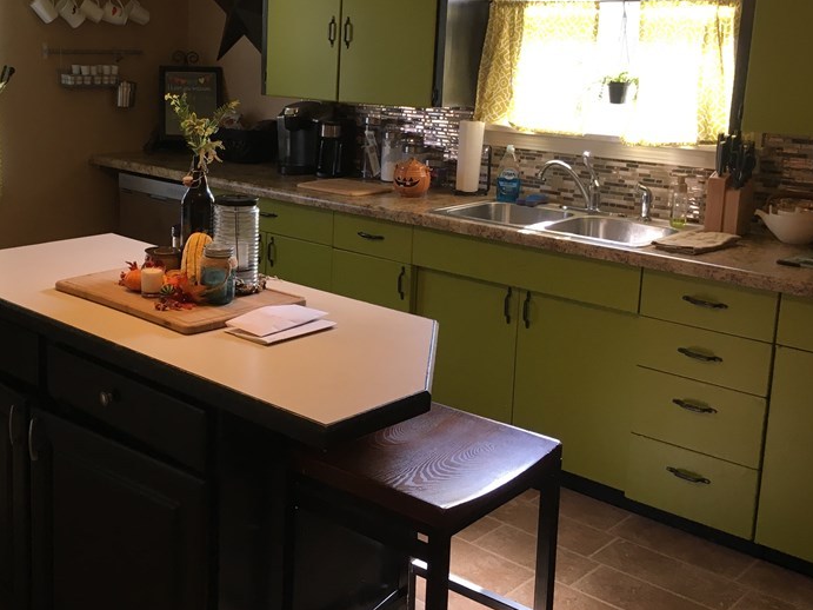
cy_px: 225
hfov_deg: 43.0
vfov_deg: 33.4
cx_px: 244
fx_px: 1010
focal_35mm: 43
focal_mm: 4.15
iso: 25
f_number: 2.2
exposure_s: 1/30
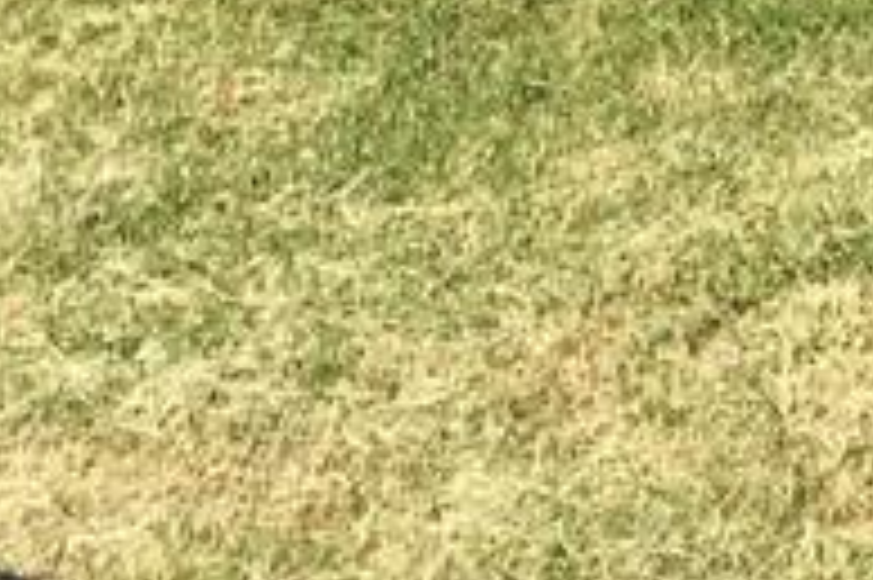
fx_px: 3852
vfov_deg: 7.8
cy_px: -926
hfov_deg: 12.6
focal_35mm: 159
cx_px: 1030
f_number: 2.2
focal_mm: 4.15
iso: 25
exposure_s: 1/2262
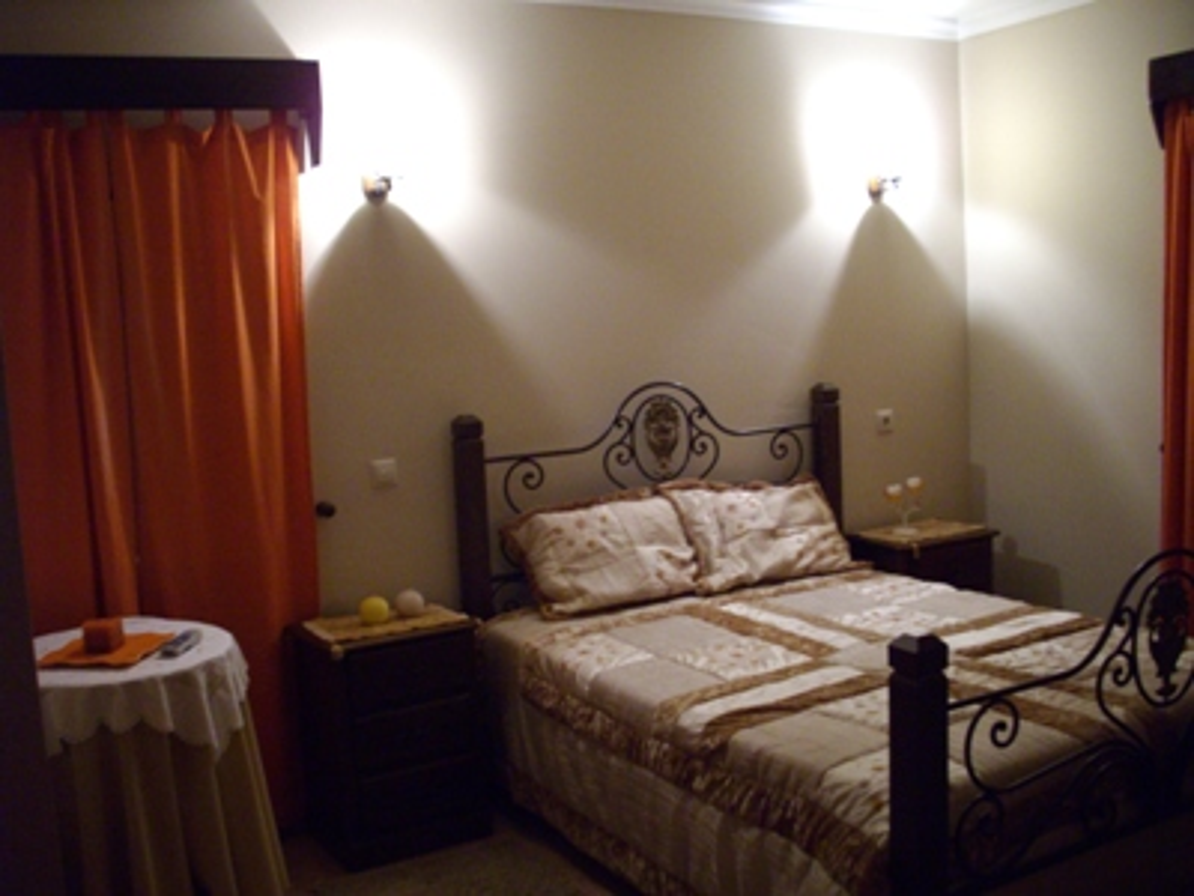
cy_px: 448
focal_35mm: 37
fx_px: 1276
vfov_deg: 38.7
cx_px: 597
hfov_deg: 50.1
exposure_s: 1/13
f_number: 2.8
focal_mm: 6.2
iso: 400
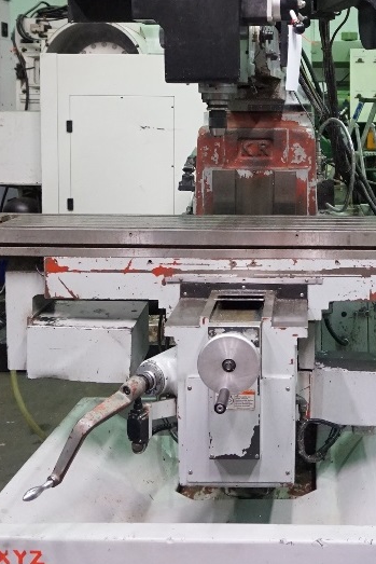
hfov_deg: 28.0
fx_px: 736
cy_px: 162
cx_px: 303
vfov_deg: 41.0
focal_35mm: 47
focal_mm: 16
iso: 3200
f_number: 3.5
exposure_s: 1/160
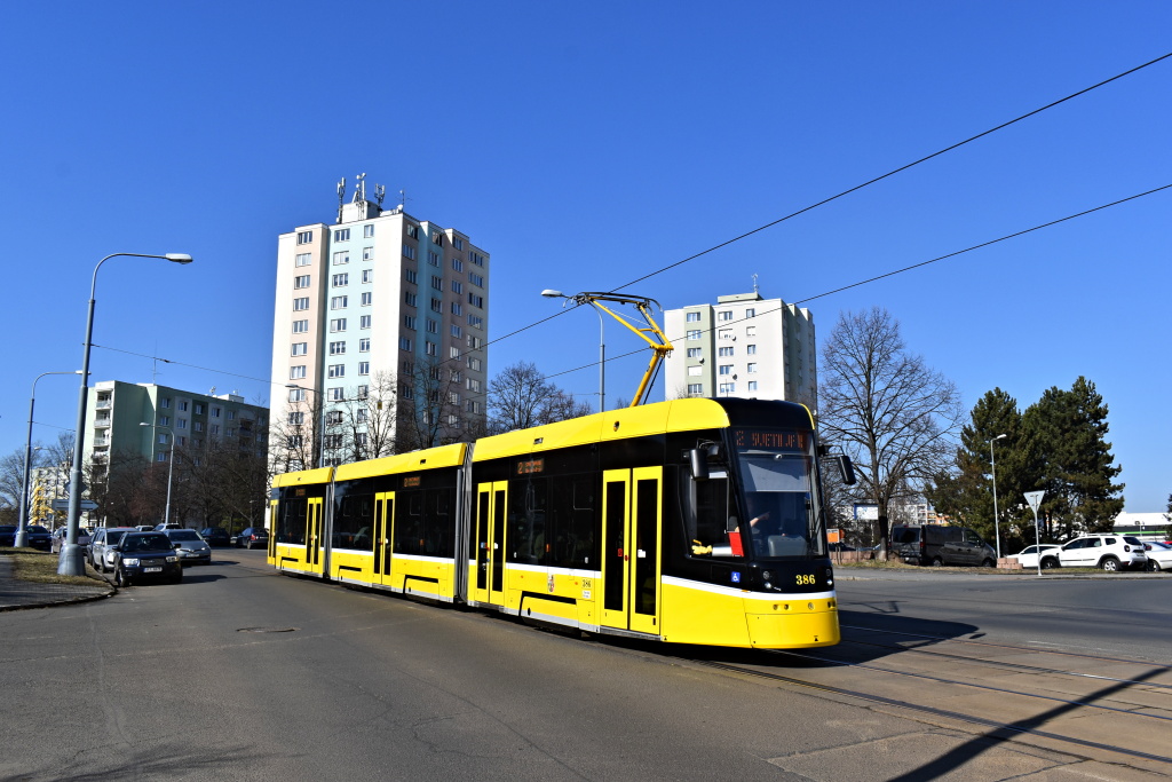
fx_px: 977
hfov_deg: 61.9
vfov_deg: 43.6
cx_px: 586
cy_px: 391
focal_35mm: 30
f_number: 10
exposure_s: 1/400
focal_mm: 20
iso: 200
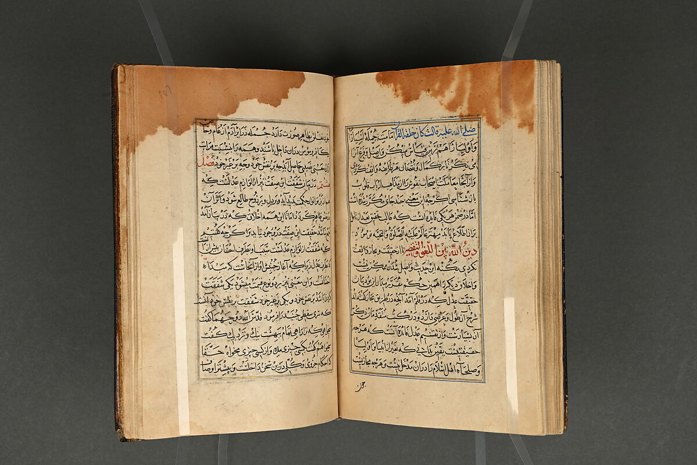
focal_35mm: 57
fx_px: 1103
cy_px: 232
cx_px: 348
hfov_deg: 35.1
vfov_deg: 23.8
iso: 250
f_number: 13
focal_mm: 57
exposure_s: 1/30
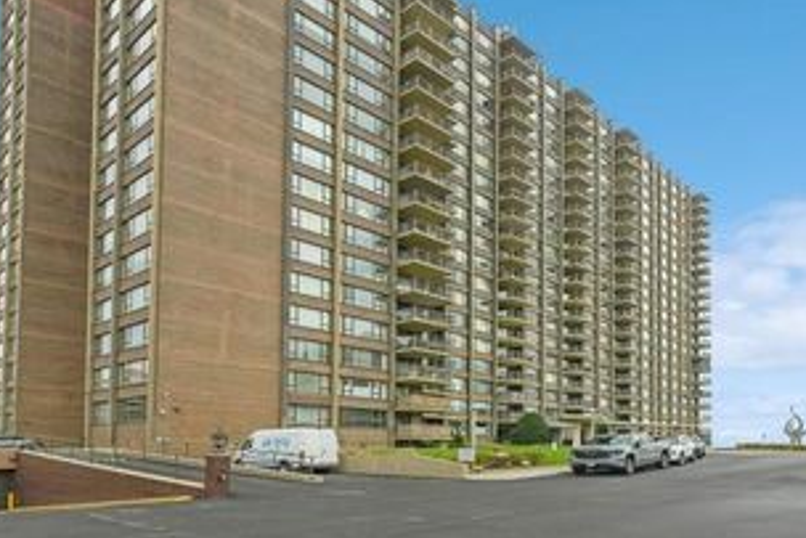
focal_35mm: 23
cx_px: 435
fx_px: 515
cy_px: 115
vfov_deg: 52.0
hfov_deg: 75.9
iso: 400
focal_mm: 14
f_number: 11
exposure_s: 1/250
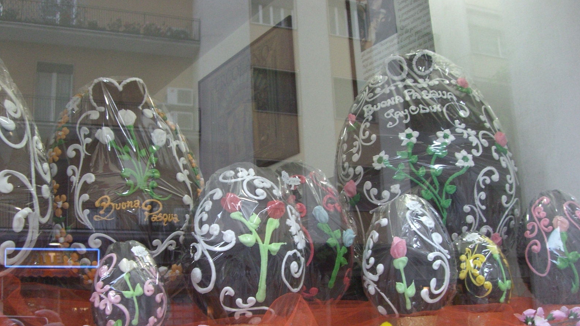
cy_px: 187
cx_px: 287
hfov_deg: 48.4
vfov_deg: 28.3
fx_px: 646
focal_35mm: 42
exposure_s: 1/80
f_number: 2.7
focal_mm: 6.2
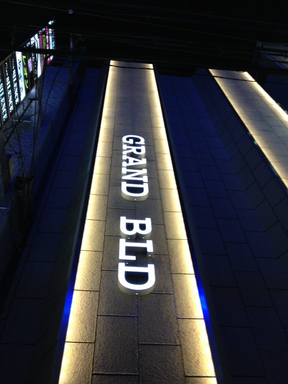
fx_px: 388
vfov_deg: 52.6
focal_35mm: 35
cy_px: 192
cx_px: 144
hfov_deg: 40.7
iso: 80
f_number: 2.4
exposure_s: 1/20
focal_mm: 4.28
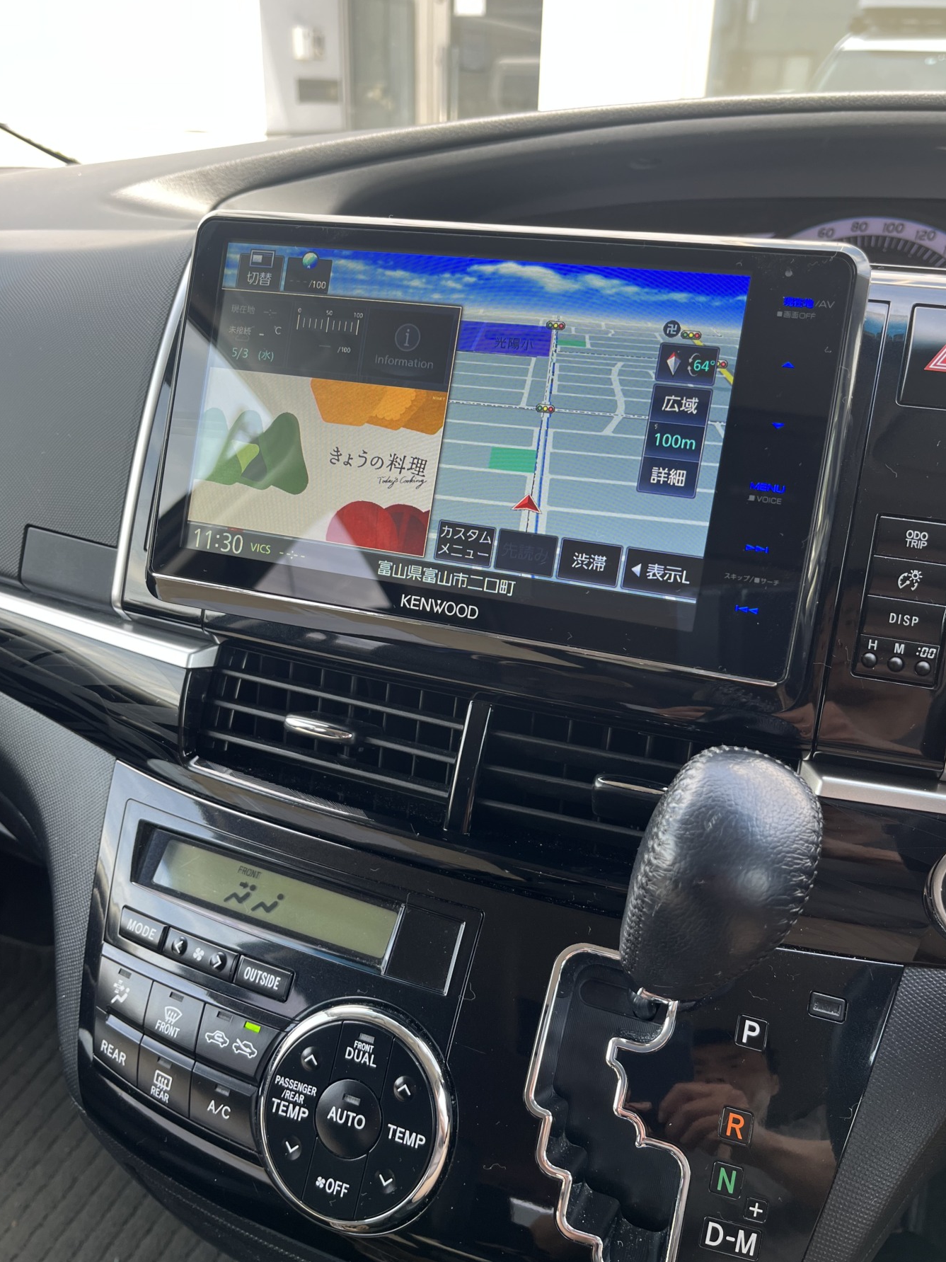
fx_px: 1020
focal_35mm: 28
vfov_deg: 63.4
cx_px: 501
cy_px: 603
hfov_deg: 49.7
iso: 40
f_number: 1.6
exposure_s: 1/122
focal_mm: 5.1
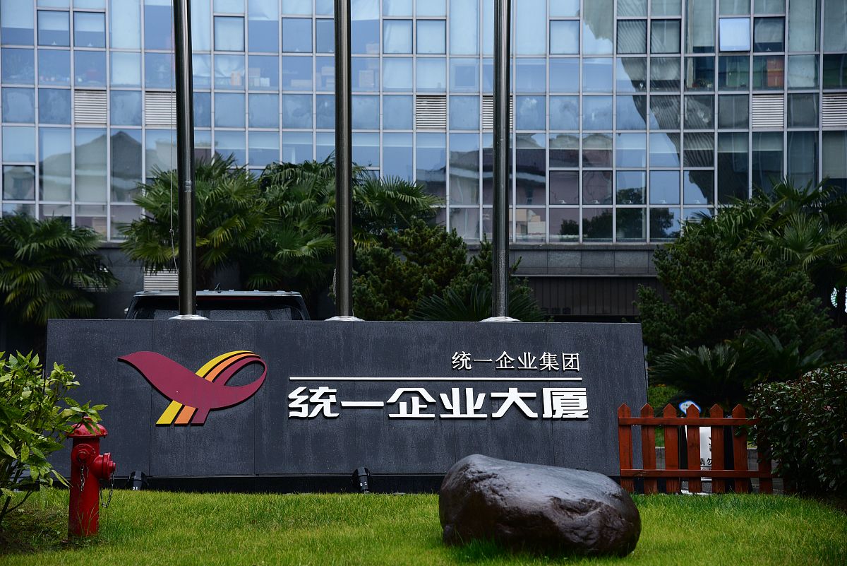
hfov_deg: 23.9
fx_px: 2000
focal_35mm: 85
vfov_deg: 16.1
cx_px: 424
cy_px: 283
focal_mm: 85
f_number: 5.6
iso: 500
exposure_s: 1/200
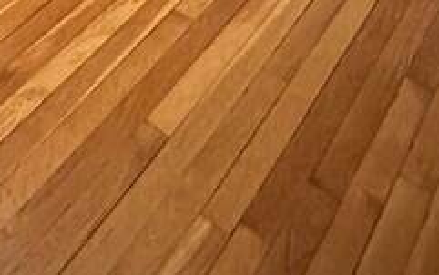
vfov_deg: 14.2
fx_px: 754
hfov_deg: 29.3
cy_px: -382
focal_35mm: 63
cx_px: -44
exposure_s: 1/40
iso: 1250
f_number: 2.2
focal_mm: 2.22
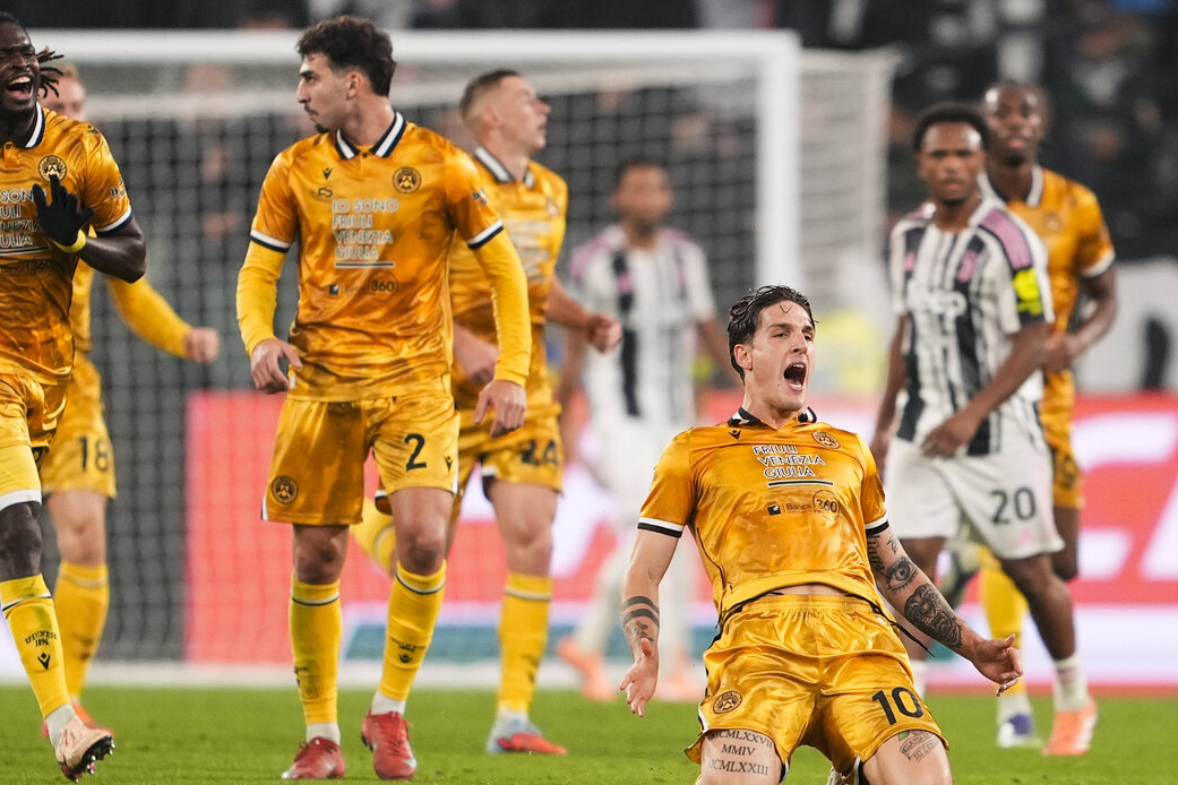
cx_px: 510
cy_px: 353
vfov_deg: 2.6
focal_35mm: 538
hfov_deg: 3.8
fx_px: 17603
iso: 2000
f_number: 2.8
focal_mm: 400
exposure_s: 1/1600
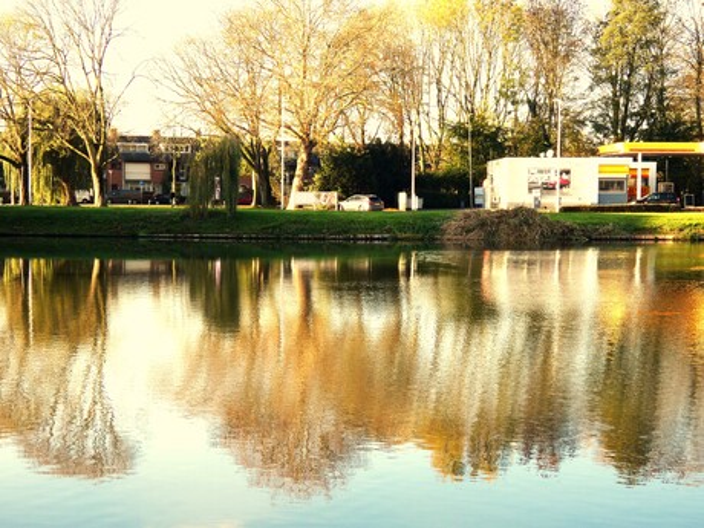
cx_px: 352
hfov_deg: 27.8
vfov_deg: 21.0
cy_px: 264
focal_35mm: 70
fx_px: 1424
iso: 80
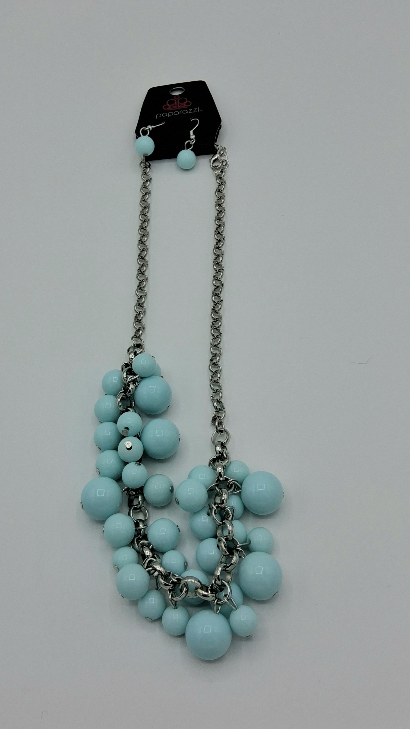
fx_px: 541
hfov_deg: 41.5
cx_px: 188
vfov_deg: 67.9
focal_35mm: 28
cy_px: 374
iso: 50
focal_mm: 3.08
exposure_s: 1/769
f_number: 2
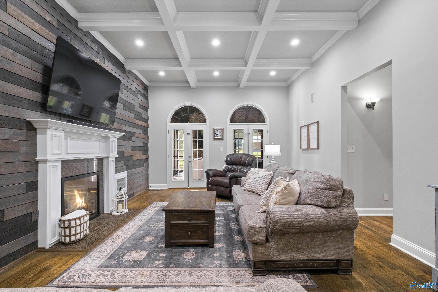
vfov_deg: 73.7
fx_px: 195
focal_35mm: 16
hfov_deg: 96.7
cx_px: 219
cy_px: 146
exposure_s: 1/3
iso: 800
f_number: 8
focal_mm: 10.5
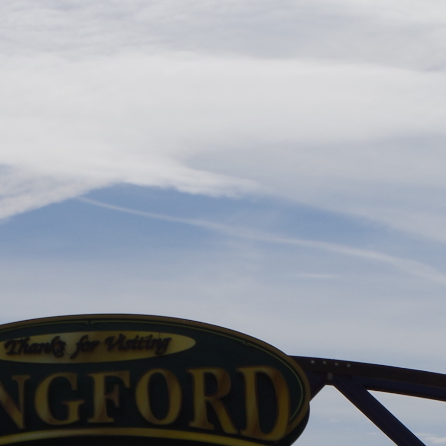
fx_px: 3119
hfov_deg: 8.1
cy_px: 693
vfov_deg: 8.0
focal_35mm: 214
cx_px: -15
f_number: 14
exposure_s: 1/200
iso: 100
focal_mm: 35
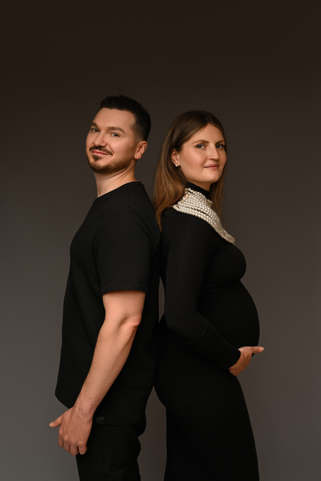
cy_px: 240
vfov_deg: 54.4
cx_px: 160
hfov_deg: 37.9
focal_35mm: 35
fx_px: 468
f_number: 8
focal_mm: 35
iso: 100
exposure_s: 1/160
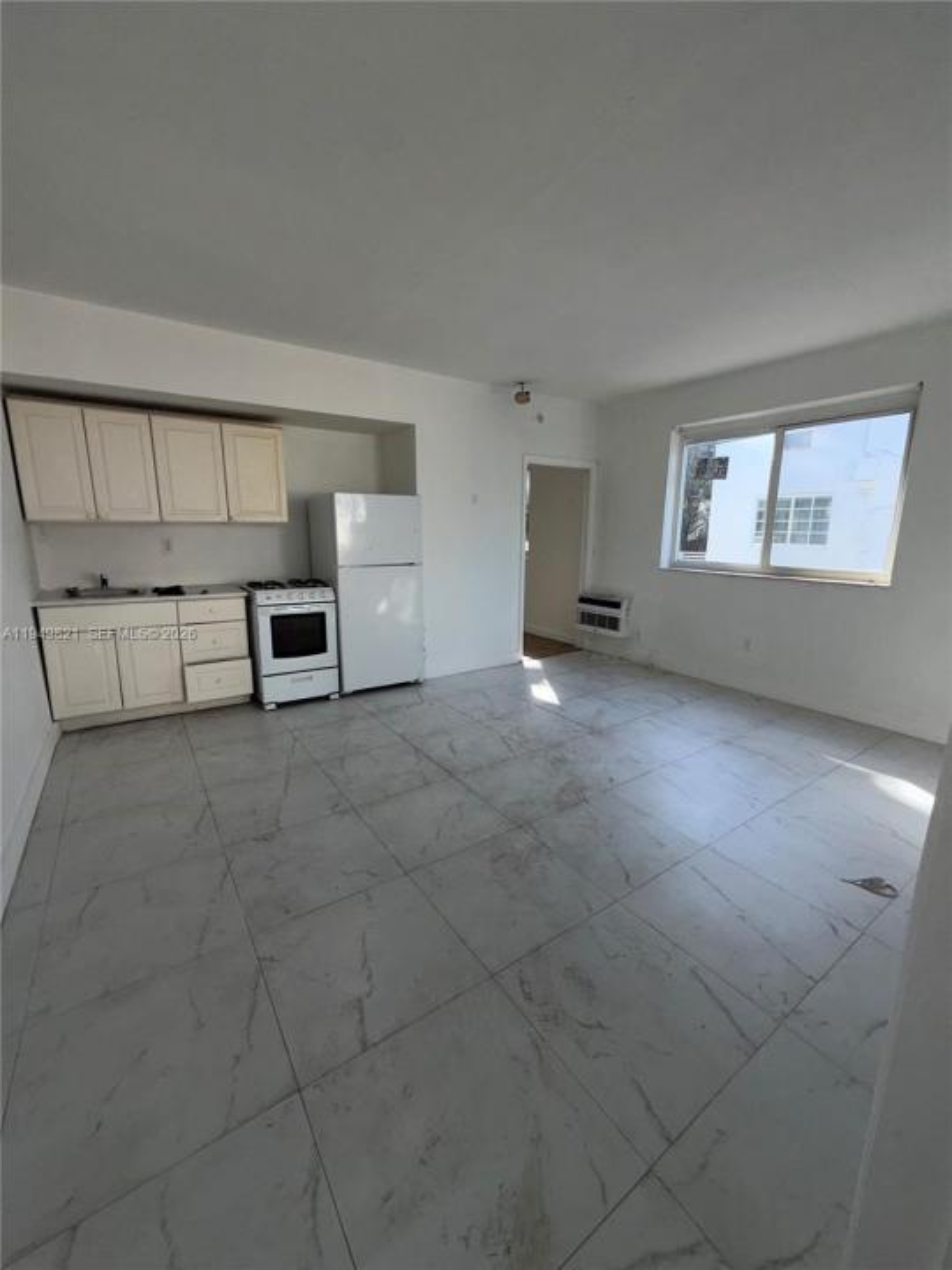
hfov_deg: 85.7
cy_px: 635
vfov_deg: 102.1
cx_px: 476
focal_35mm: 14
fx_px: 513
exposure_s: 1/121
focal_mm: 2.22
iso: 20
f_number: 2.2
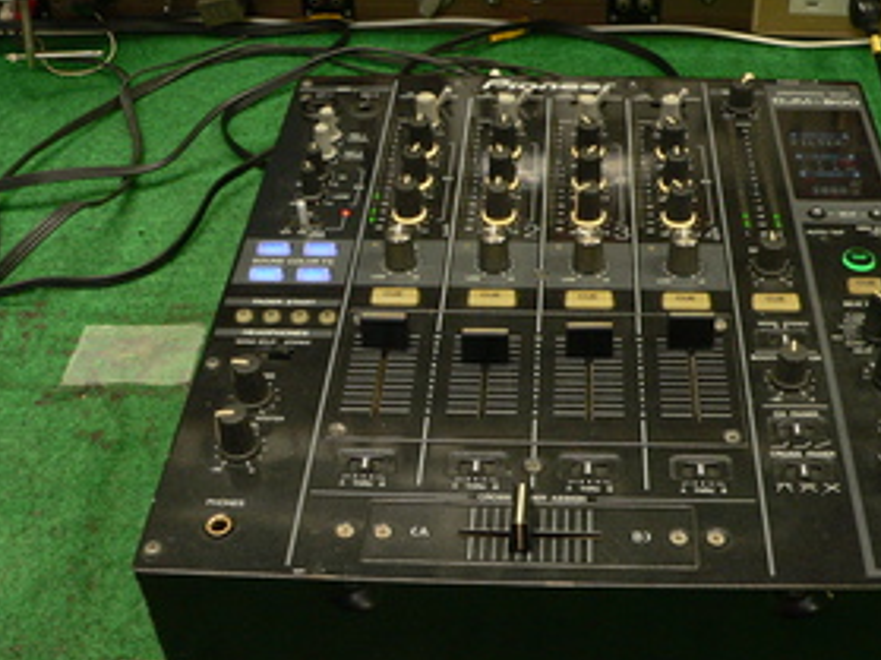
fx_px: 1247
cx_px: 540
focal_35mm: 49
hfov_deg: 38.7
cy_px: 317
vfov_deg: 29.7
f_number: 2.8
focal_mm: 6
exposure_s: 1/15
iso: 200
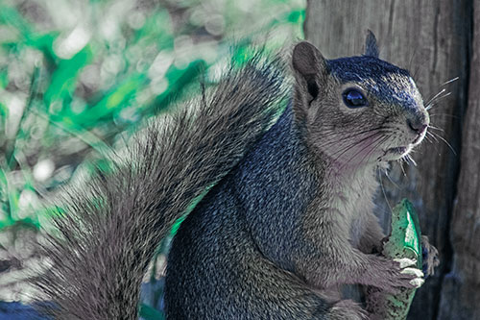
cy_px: 160
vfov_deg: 1.2
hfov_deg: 1.9
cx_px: 240
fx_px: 14661
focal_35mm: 1100
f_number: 13
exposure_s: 1/1000
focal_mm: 1100
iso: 3200
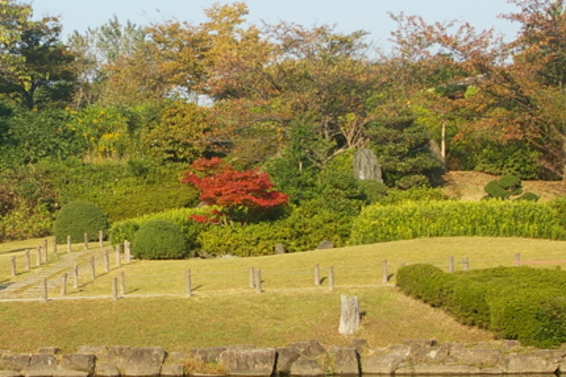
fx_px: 1571
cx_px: 32
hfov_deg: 19.9
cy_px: 175
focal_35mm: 100
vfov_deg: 13.7
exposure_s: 1/250
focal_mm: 28
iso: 200
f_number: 8
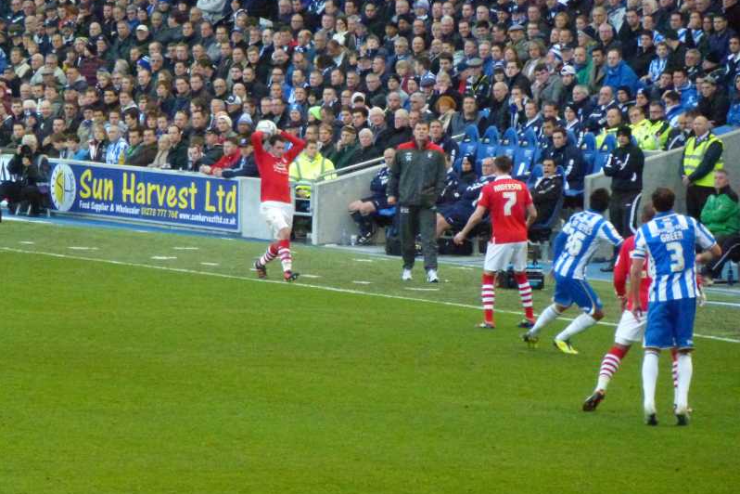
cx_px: 370
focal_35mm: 341
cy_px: 265
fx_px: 7009
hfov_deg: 6.0
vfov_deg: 4.0
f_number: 5.8
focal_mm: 58.6
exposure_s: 1/160
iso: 1600
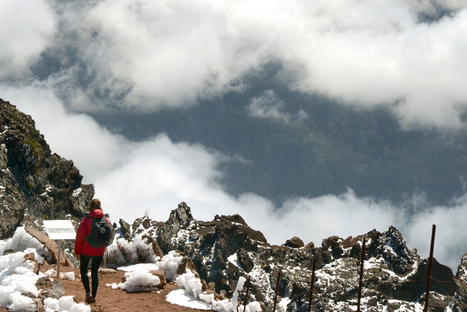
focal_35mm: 192
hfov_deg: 10.7
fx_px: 2491
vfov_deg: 7.2
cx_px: 264
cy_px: 157
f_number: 16
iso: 800
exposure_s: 1/1000
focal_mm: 105
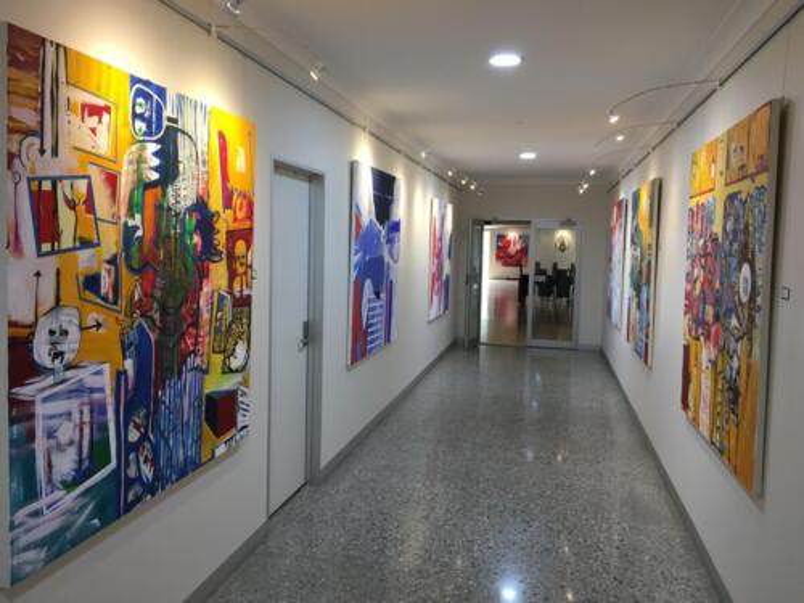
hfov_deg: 61.7
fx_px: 674
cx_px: 402
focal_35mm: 29
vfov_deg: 48.2
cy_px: 302
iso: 50
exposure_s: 1/33
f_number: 2.2
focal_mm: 4.15
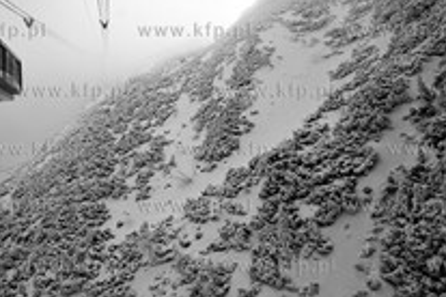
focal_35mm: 27
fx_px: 334
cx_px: 149
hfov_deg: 65.6
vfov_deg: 47.6
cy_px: 118
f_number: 9
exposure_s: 1/1000
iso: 400
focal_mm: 14
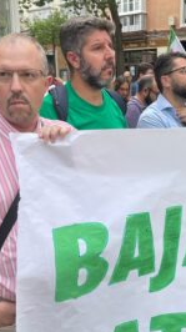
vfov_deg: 42.8
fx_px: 422
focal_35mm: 48
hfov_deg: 24.5
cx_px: 142
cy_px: 188
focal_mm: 4.2
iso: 50
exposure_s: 1/643
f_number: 1.6
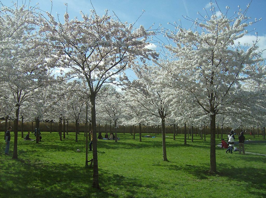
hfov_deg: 51.5
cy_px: 99
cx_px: 133
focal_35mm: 36
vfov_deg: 39.5
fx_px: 276
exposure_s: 1/972
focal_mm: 6
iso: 100
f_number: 4.7
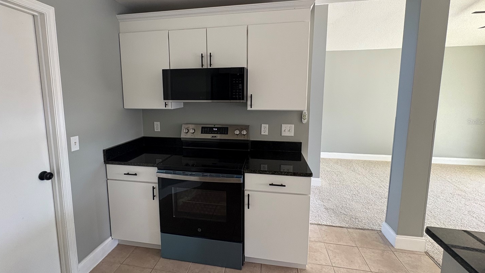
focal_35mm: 17
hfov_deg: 95.8
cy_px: 121
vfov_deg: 63.7
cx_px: 229
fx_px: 219
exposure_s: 1/60
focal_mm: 2.22
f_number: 2.2
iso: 250
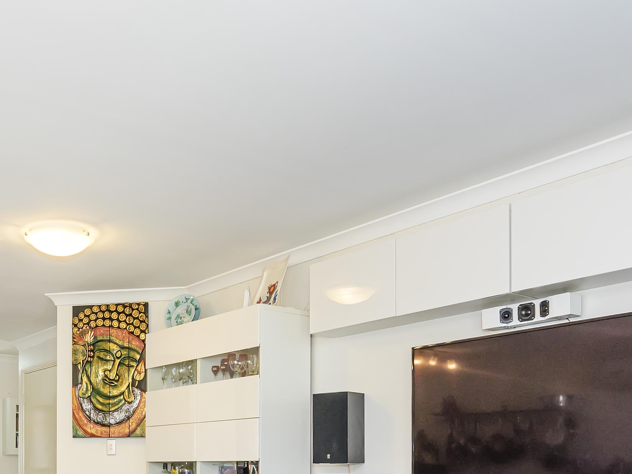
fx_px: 694
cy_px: 496
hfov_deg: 47.1
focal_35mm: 38
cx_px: 153
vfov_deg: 33.8
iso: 800
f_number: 8
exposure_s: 1/60
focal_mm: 14
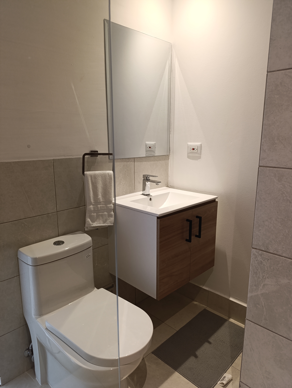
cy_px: 194
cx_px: 146
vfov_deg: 73.8
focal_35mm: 23
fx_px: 258
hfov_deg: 59.0
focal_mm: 6.14
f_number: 1.6
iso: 800
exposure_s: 1/100
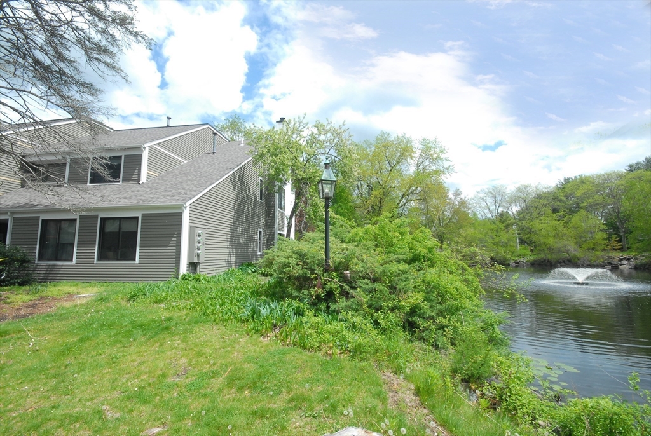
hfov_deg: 100.3
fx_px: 272
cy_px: 218
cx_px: 326
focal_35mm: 15
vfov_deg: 77.5
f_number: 16
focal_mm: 10
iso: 400
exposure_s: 1/100
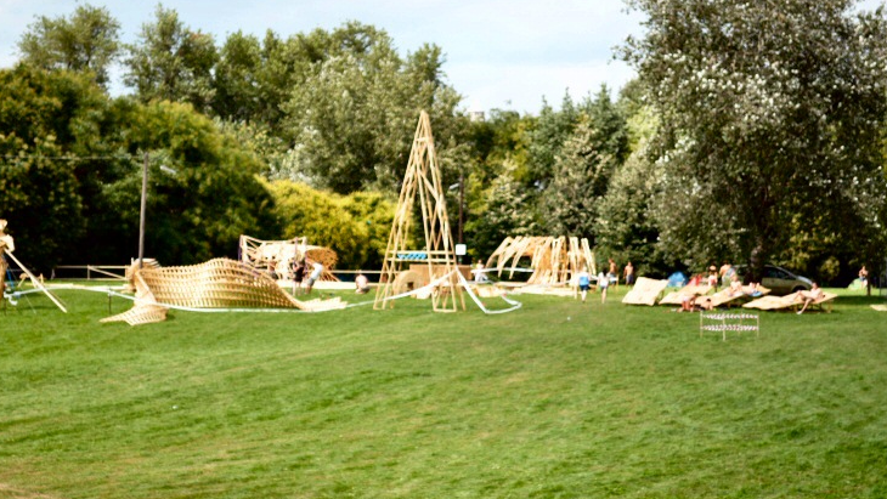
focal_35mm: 95
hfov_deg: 22.5
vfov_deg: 12.8
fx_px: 2225
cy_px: 247
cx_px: 412
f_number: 5.6
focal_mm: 55
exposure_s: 1/640
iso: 640
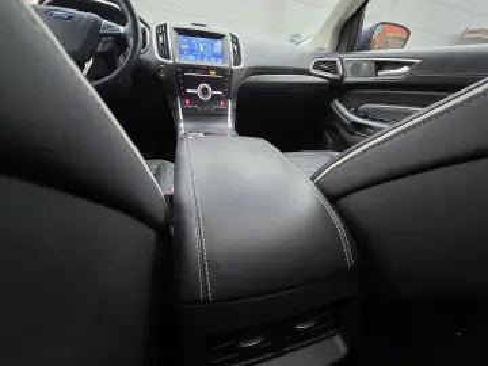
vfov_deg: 89.9
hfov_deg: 106.2
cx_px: 244
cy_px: 183
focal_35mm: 13
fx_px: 183
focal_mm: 2.2
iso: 500
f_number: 1.9
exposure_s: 1/55
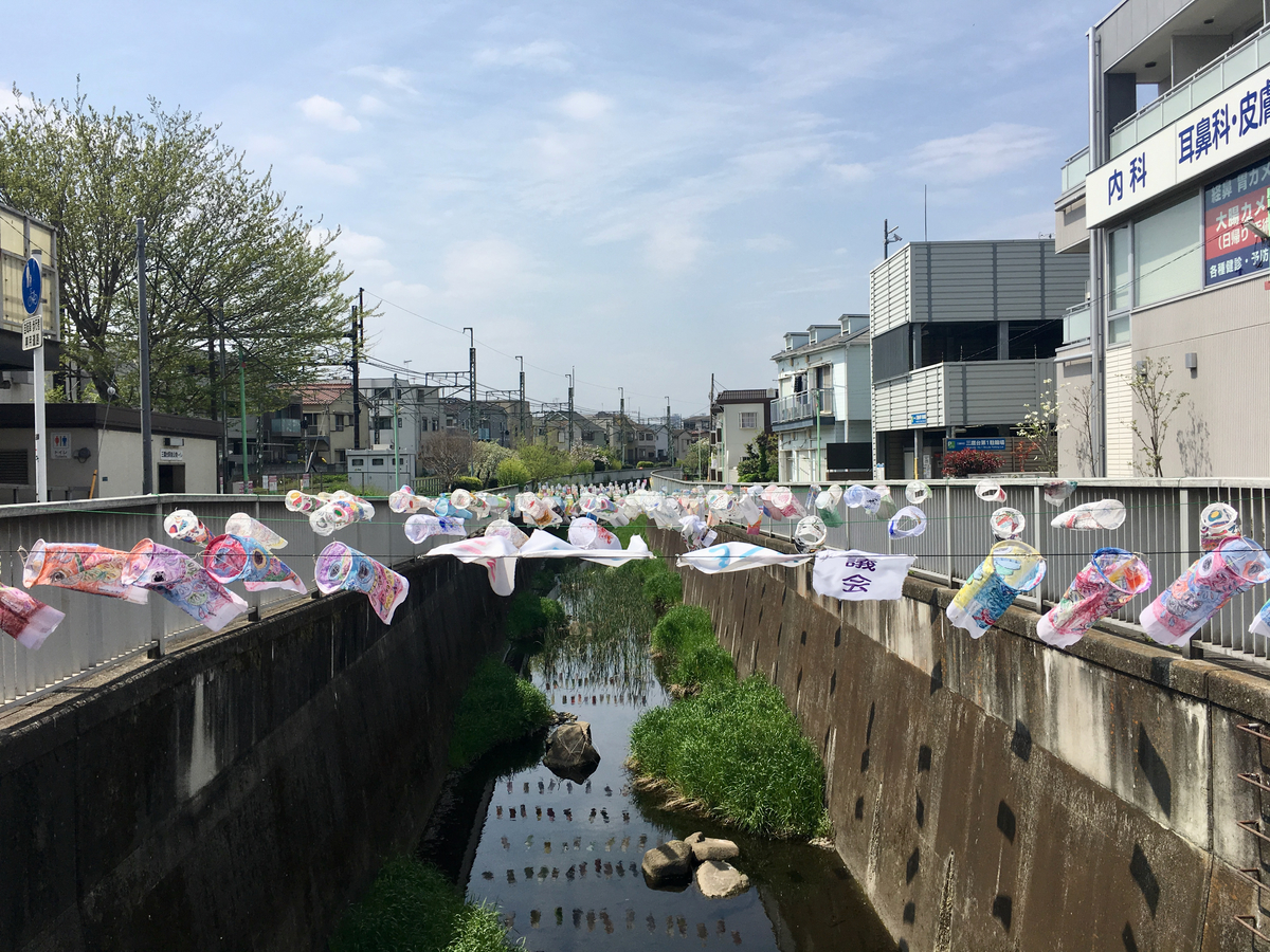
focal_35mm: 29
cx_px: 635
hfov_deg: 61.7
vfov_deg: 48.2
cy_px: 476
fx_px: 1064
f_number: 2.2
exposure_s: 1/2137
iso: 25
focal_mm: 4.15
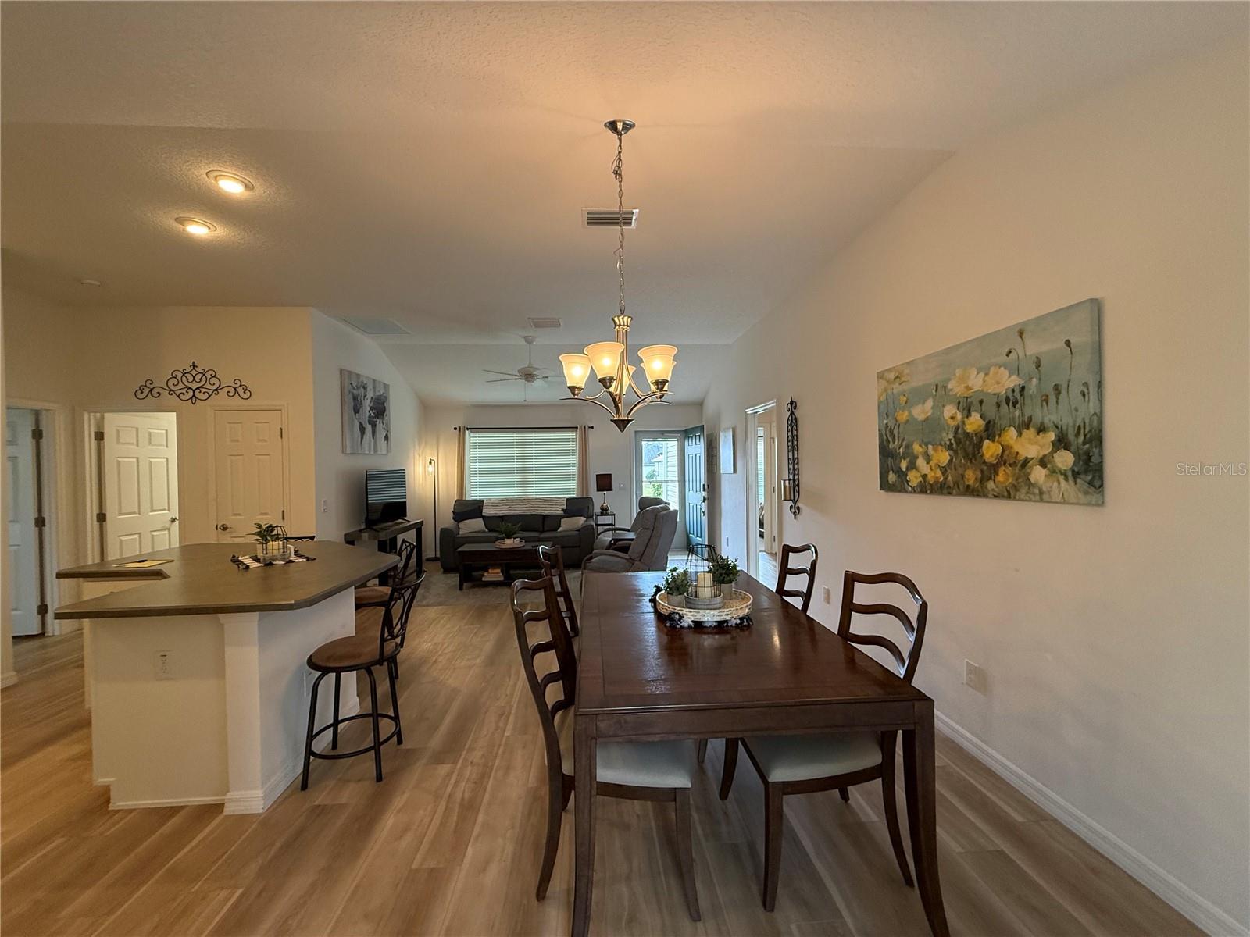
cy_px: 468
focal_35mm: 14
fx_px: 506
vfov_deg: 85.7
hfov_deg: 102.1
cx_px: 625
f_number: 2.2
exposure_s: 1/120
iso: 250
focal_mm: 2.22
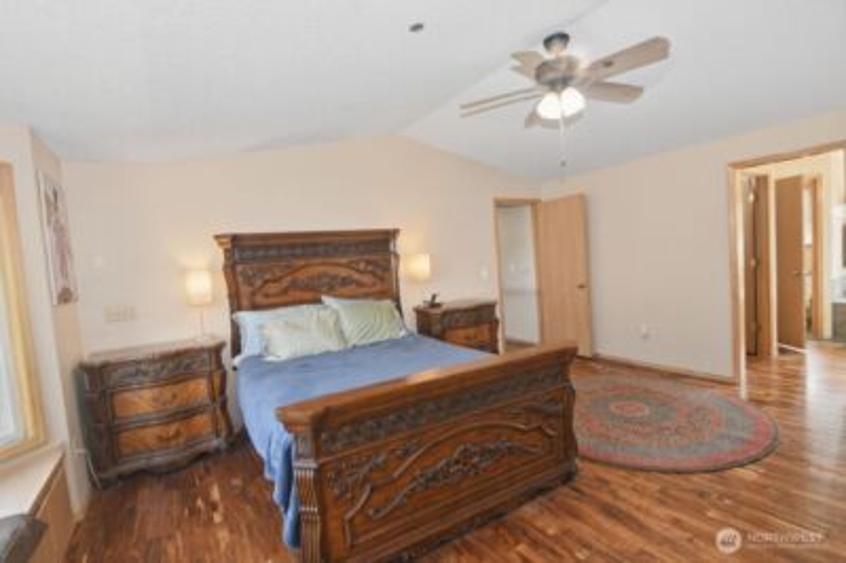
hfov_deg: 96.8
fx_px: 376
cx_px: 423
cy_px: 282
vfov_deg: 73.6
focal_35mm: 16
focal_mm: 11
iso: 320
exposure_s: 1/4
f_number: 10
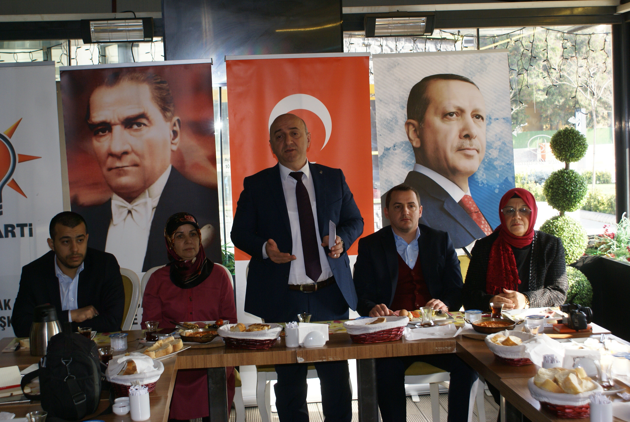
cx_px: 315
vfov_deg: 25.8
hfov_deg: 37.8
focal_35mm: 52
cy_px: 211
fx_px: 920
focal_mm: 35
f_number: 5.6
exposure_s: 1/80
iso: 160
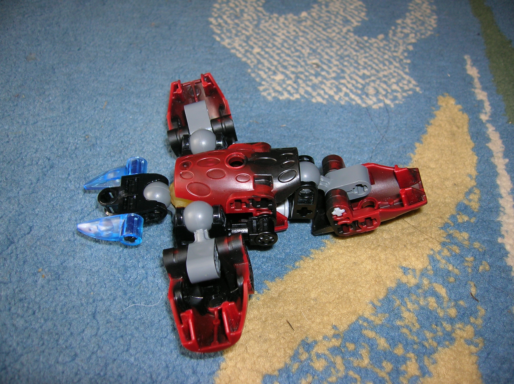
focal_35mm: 34
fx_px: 504
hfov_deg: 54.0
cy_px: 192
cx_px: 257
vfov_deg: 41.7
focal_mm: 5.7
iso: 50
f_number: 2.9
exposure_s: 1/60.1
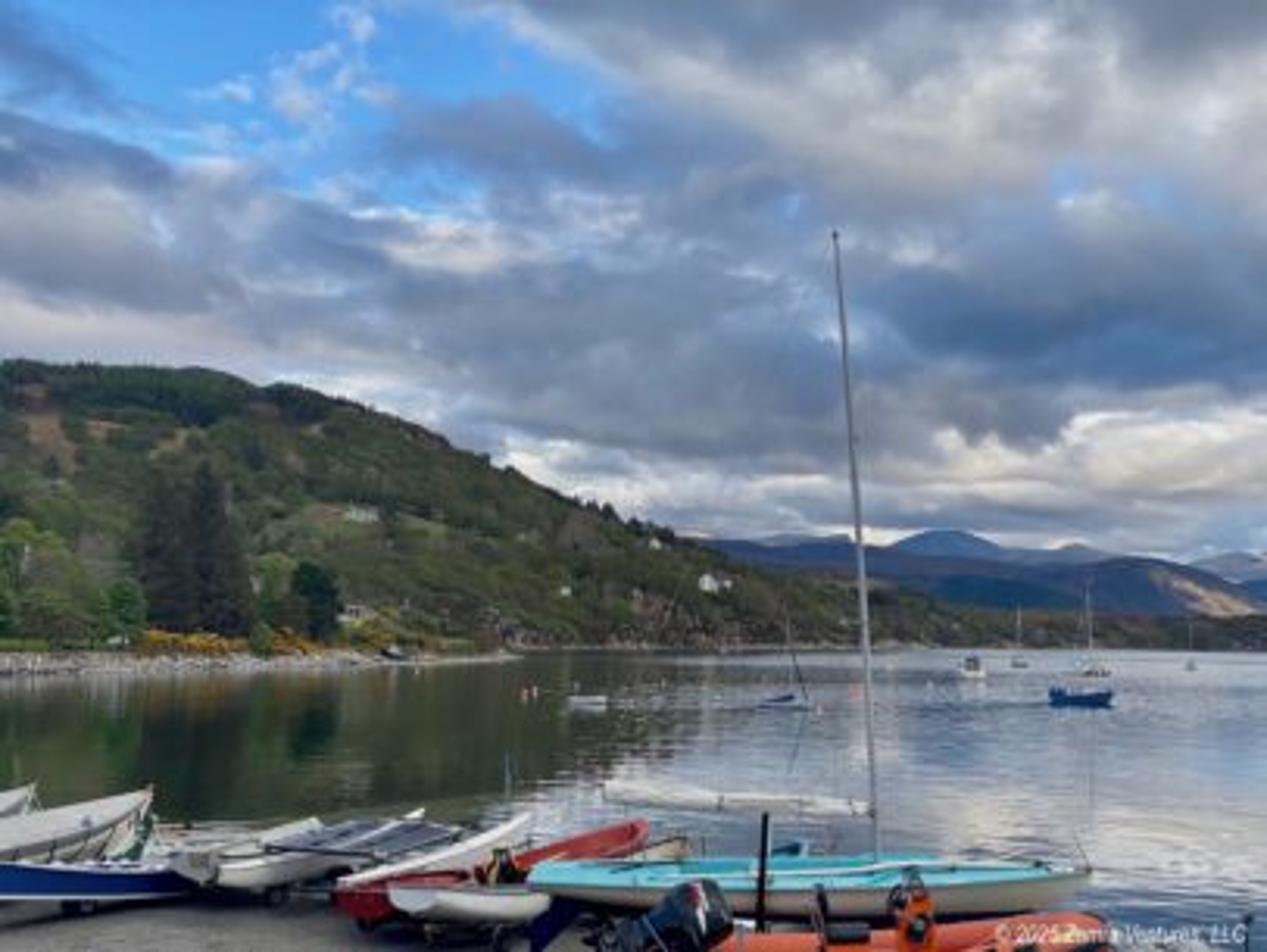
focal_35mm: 52
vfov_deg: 28.1
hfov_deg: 36.8
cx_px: 634
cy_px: 476
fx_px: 1904
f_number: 2
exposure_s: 1/761
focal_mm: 6
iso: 20
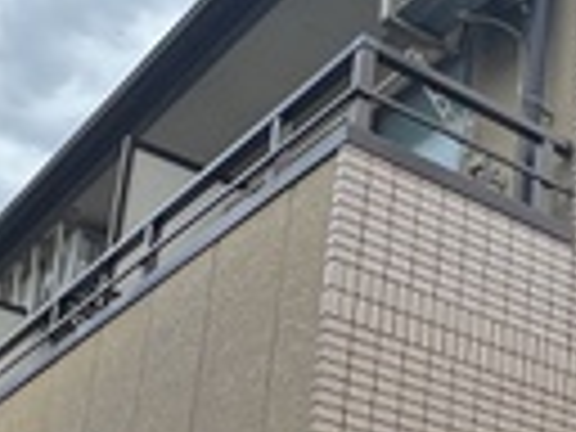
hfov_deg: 25.5
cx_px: 630
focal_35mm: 71
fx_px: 1181
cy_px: 529
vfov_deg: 19.4
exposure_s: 1/181
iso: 32
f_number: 1.8
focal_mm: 1.57
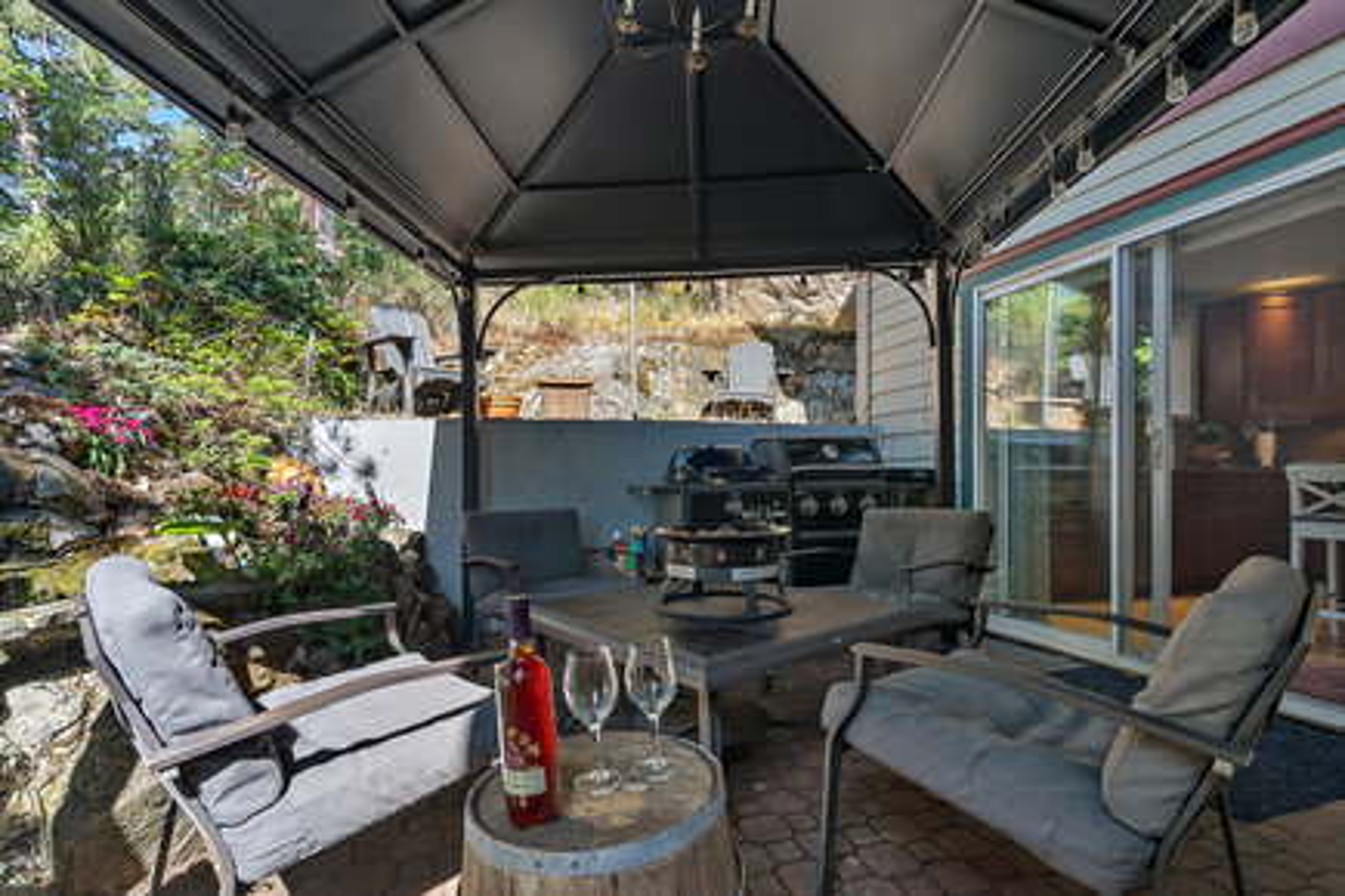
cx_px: 672
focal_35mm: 16
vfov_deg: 73.7
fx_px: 598
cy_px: 448
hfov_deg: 96.7
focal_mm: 16
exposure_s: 1/8
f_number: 9
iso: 320
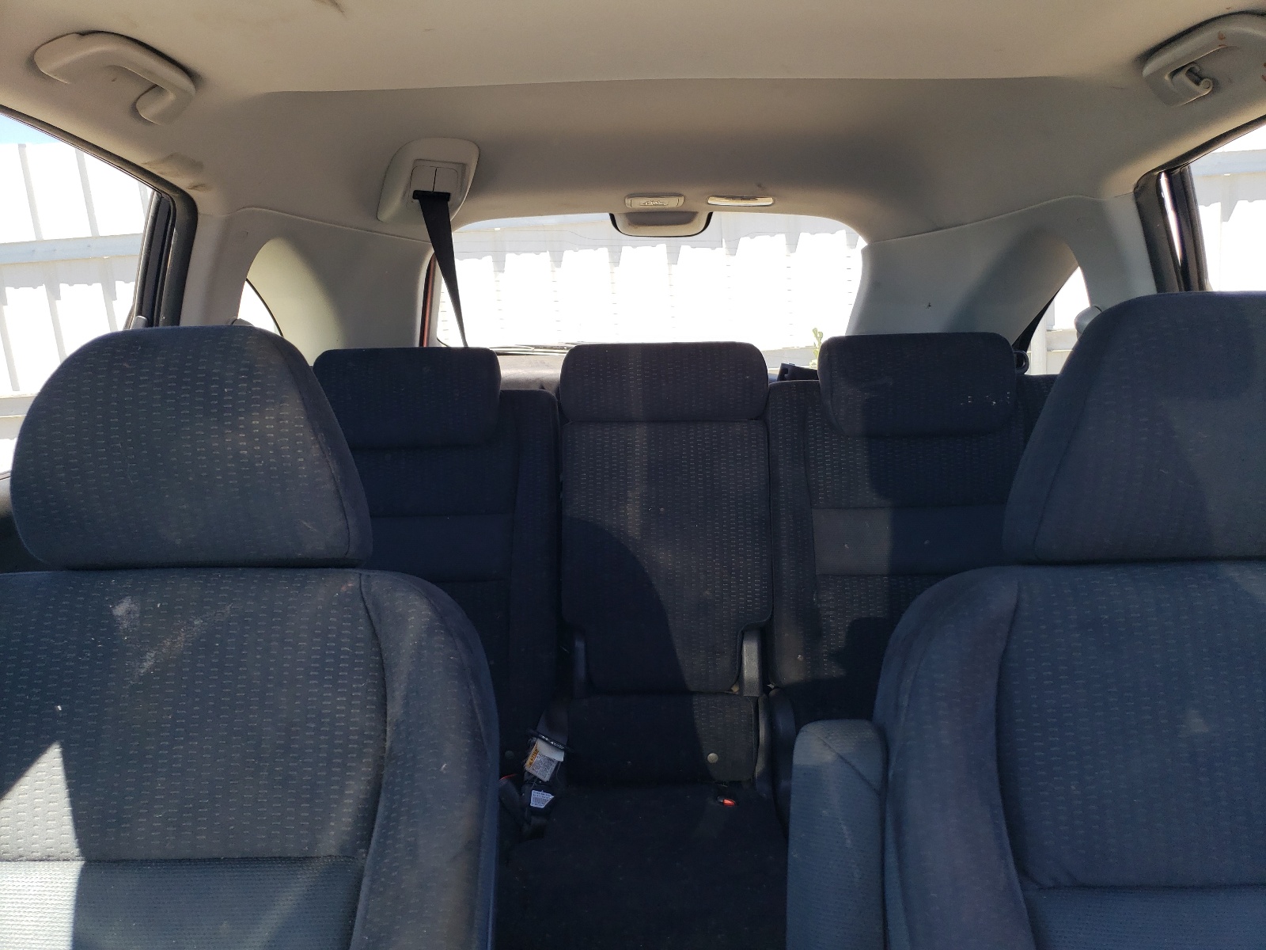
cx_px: 633
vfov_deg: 53.1
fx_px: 951
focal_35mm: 26
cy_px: 475
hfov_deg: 67.3
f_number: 1.5
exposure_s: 1/139
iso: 50
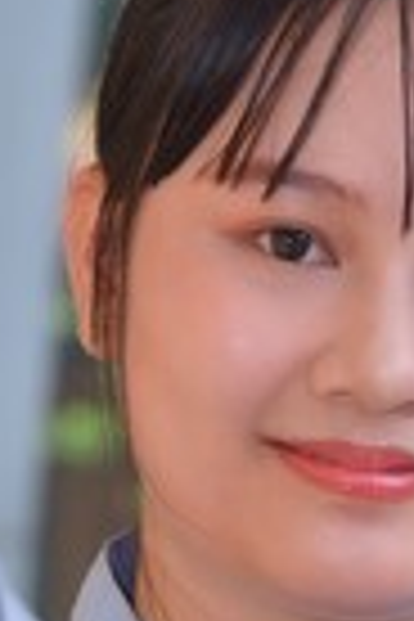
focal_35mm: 353
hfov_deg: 3.9
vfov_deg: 5.8
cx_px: 209
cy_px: 886
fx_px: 6089
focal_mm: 75
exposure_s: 1/125
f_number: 5
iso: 160
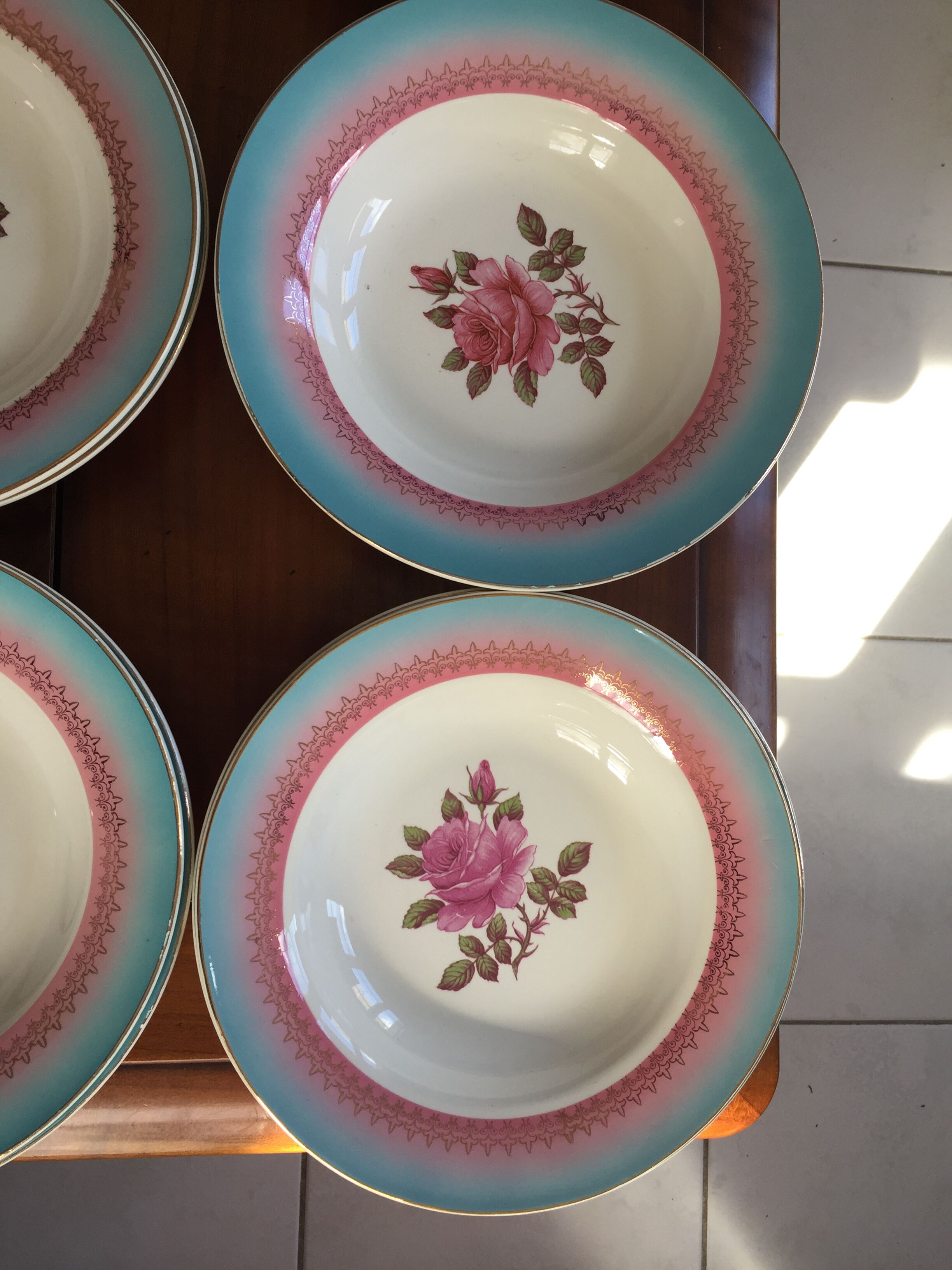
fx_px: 1063
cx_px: 476
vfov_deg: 61.7
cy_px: 635
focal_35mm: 29
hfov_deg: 48.2
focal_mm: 4.15
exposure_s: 1/100
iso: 32
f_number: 2.2
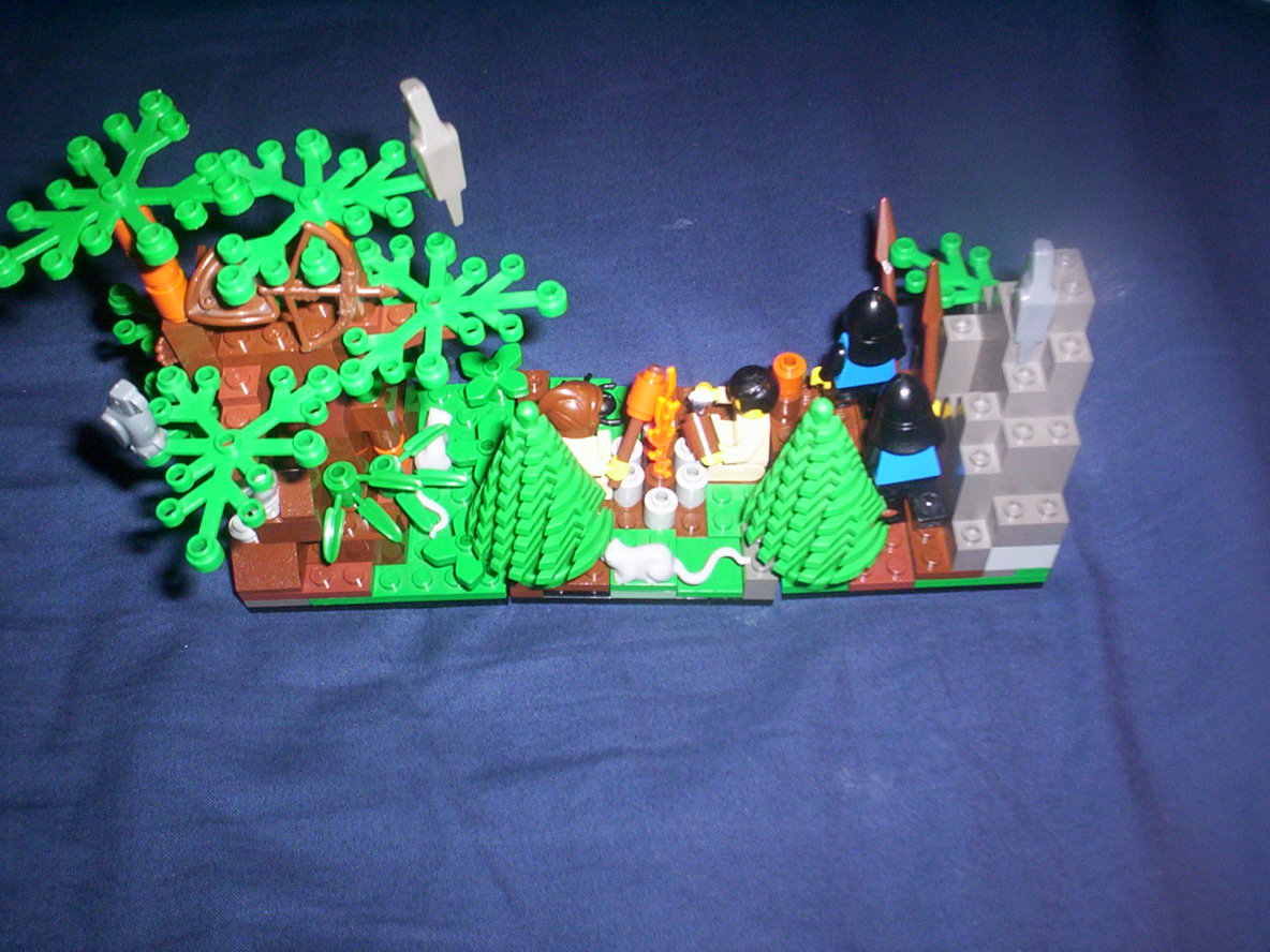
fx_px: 1394
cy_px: 476
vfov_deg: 37.7
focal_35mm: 38
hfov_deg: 49.0
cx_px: 635
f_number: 4.5
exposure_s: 1/60
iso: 140
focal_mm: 4.99
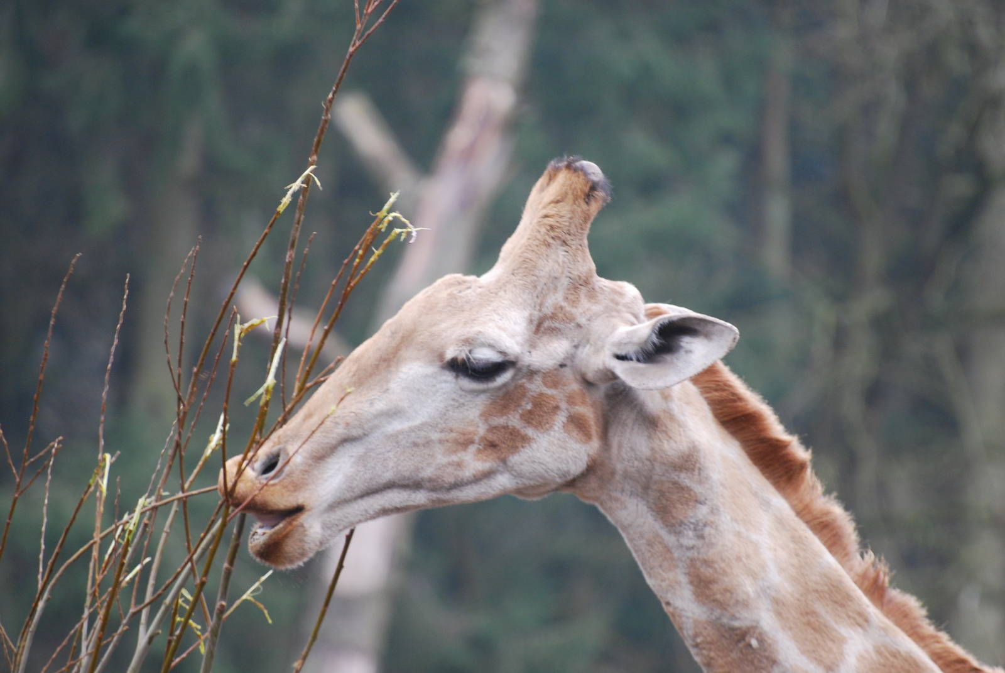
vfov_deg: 3.1
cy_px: 336
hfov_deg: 4.6
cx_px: 502
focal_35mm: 450
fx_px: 12577
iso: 400
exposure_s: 1/200
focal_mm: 300
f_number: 5.6
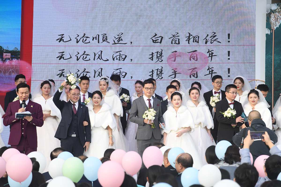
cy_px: 94
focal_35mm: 200
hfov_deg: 10.3
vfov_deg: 6.9
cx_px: 140
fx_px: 1561
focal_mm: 200
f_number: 10
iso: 320
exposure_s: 1/160
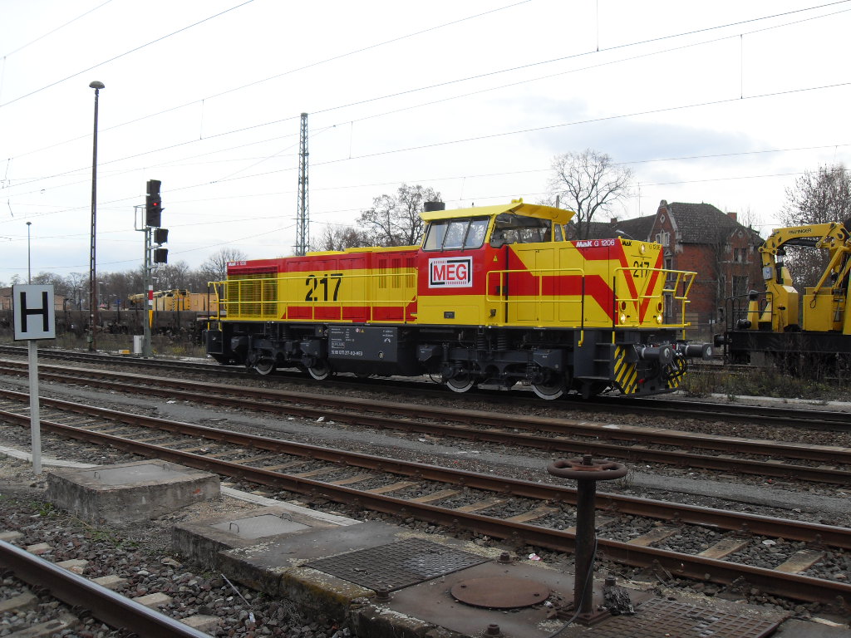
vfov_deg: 41.8
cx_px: 426
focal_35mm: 34
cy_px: 319
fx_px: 836
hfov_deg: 54.0
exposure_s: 1/250
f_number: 2.8
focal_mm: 6.3
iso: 80
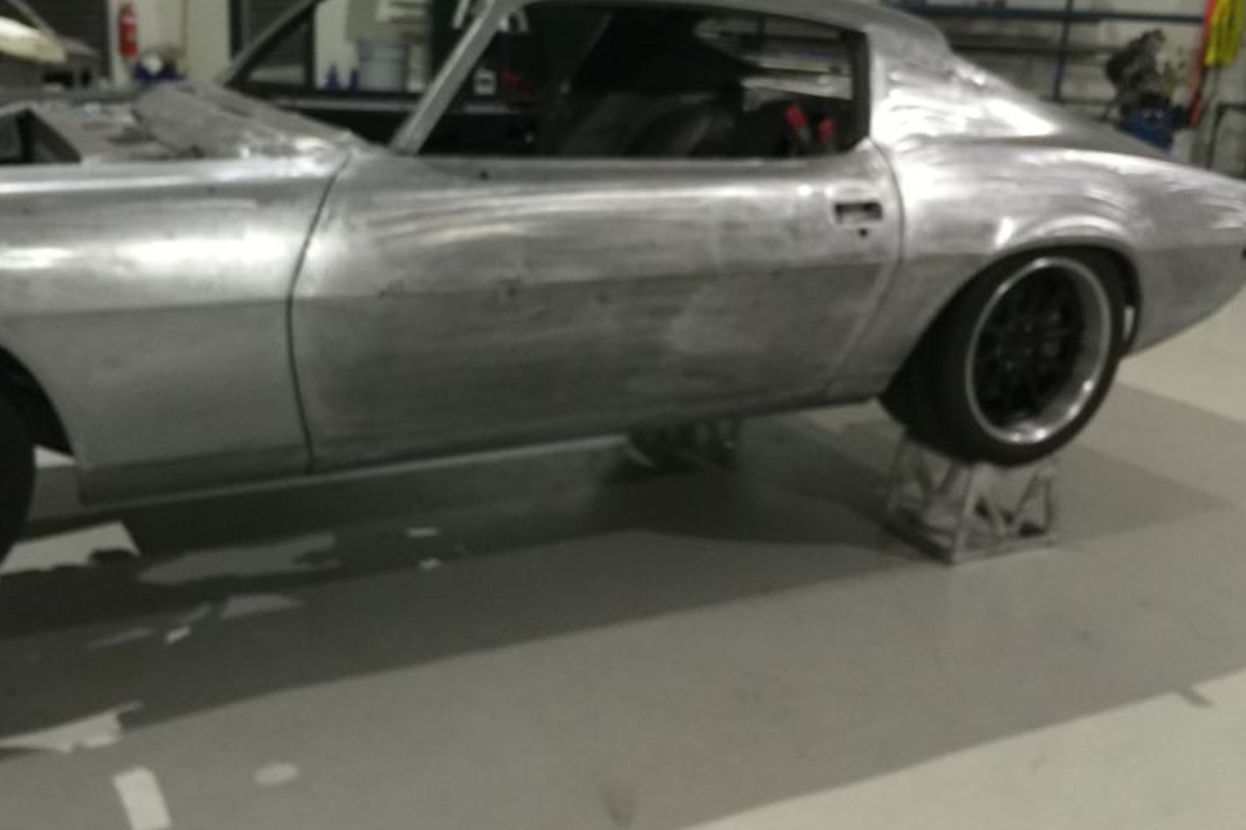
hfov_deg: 51.8
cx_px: 550
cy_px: 300
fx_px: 1280
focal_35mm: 37
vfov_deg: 35.7
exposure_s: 1/17
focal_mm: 4.15
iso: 64
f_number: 2.2
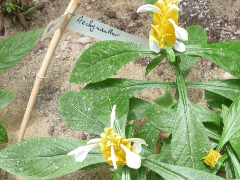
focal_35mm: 53
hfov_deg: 36.0
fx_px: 367
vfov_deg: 27.2
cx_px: 150
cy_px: 130
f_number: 3.3
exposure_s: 1/30
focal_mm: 5.2
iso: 100
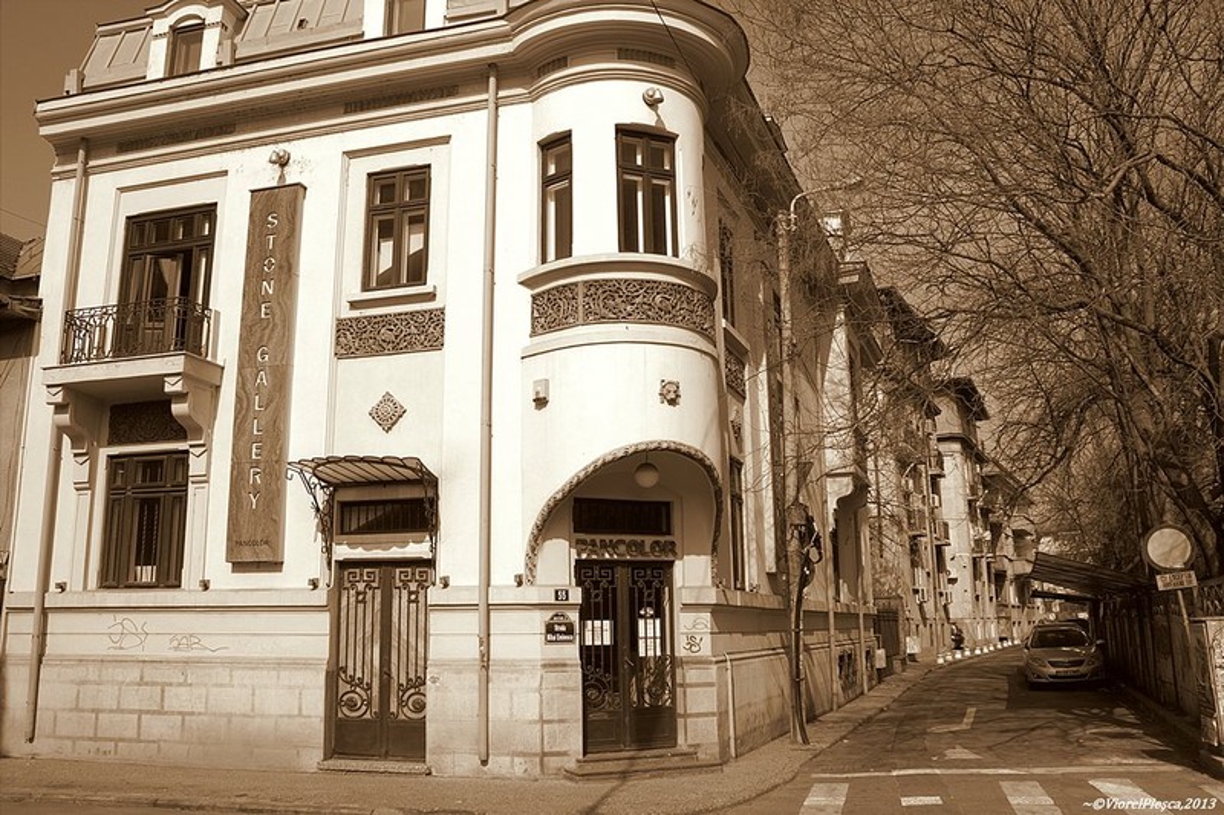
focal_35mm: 28
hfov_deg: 65.5
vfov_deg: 46.4
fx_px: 952
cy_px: 408
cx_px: 612
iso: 100
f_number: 11
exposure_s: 1/160
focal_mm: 18
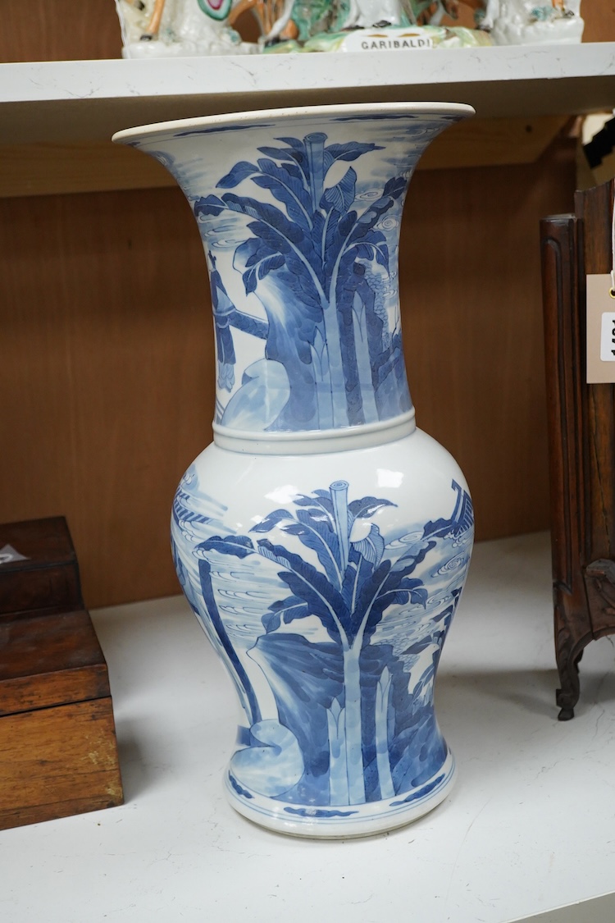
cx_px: 308
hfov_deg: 29.9
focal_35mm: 45
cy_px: 462
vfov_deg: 43.6
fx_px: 1153
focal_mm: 30
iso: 2500
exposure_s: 1/250
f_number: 8
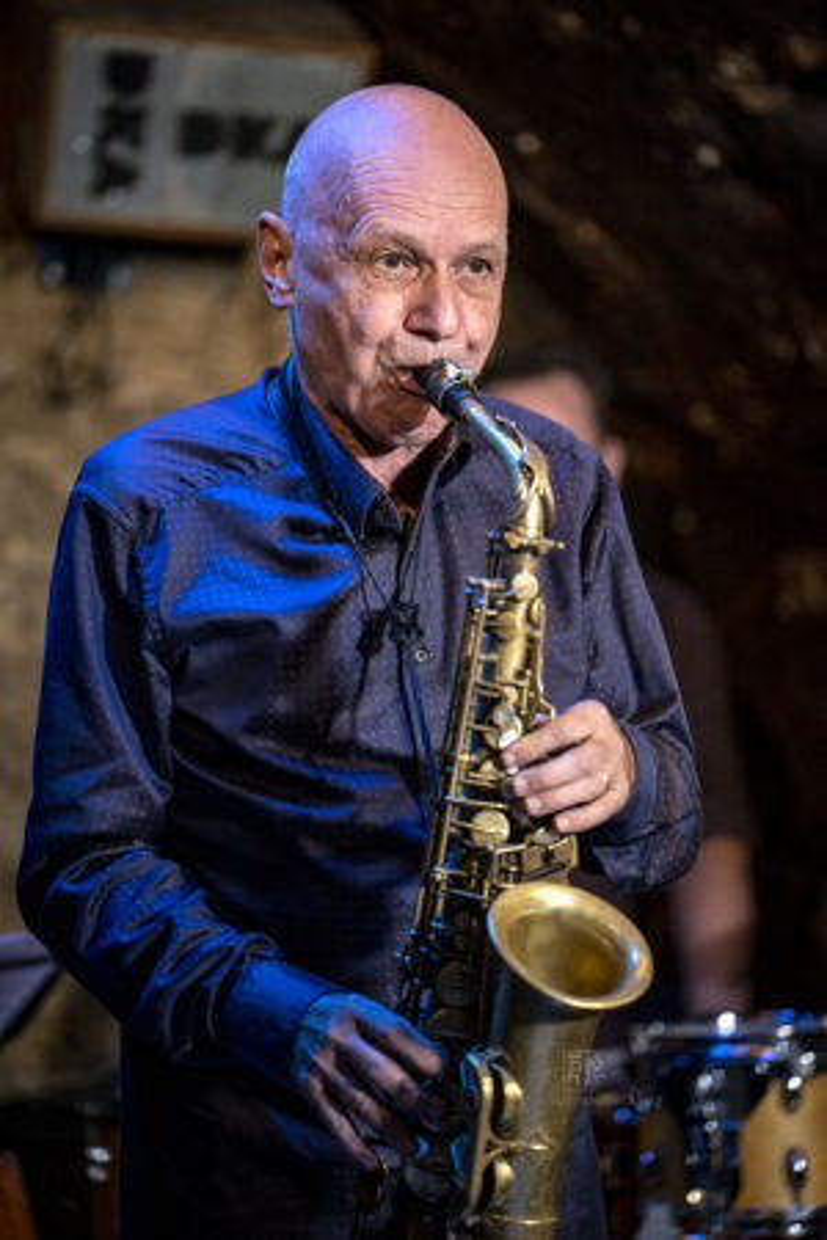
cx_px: 414
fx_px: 4652
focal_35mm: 135
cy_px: 620
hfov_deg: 10.2
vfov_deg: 15.2
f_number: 2.8
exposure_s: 1/100
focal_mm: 135
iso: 1250
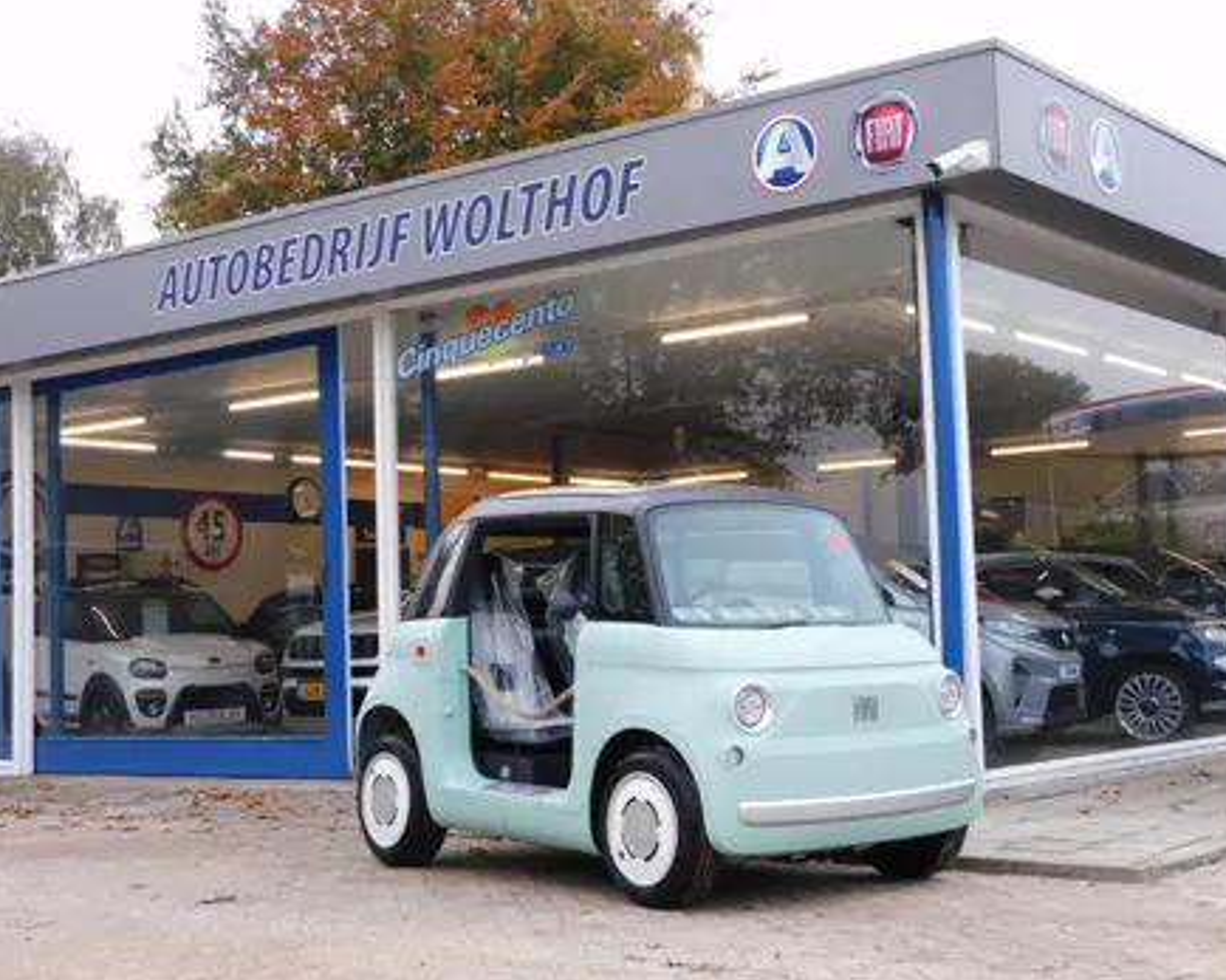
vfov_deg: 28.1
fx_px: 1959
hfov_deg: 34.7
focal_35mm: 54
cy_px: 480
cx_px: 669
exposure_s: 1/30
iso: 125
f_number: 4
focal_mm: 9
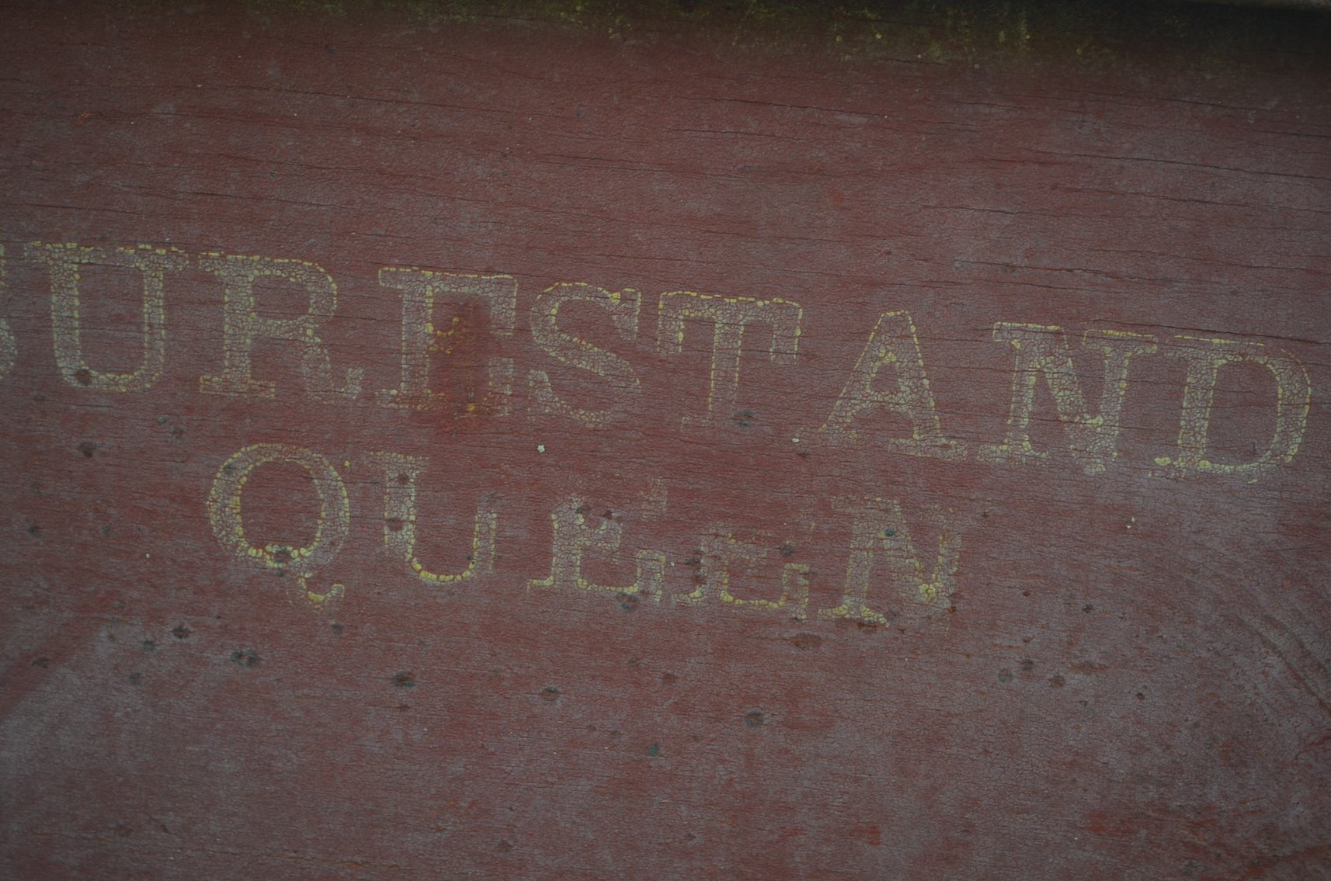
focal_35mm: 36
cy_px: 440
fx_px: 1328
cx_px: 666
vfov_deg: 36.7
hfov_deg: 53.2
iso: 220
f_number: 5.6
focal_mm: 24
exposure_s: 1/125
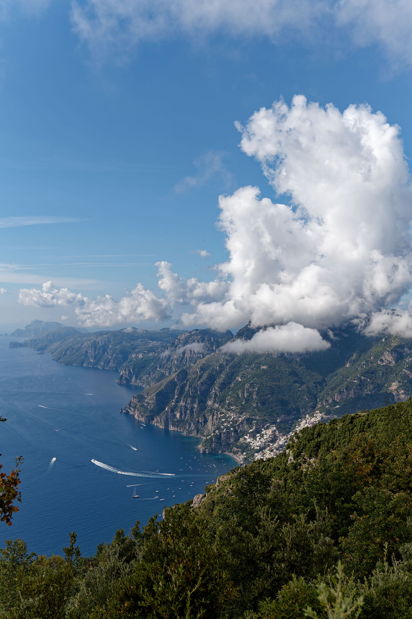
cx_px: 206
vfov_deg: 54.5
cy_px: 310
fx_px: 601
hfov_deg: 37.8
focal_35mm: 35
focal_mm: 35
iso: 80
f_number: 5.6
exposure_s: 1/800
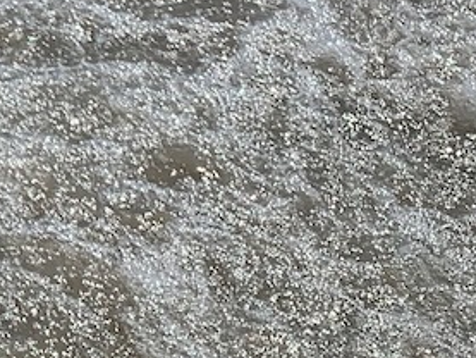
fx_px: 1651
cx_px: -442
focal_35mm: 120
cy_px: -336
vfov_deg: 11.3
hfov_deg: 14.1
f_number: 1.8
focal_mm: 4.25
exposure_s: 1/4274
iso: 25
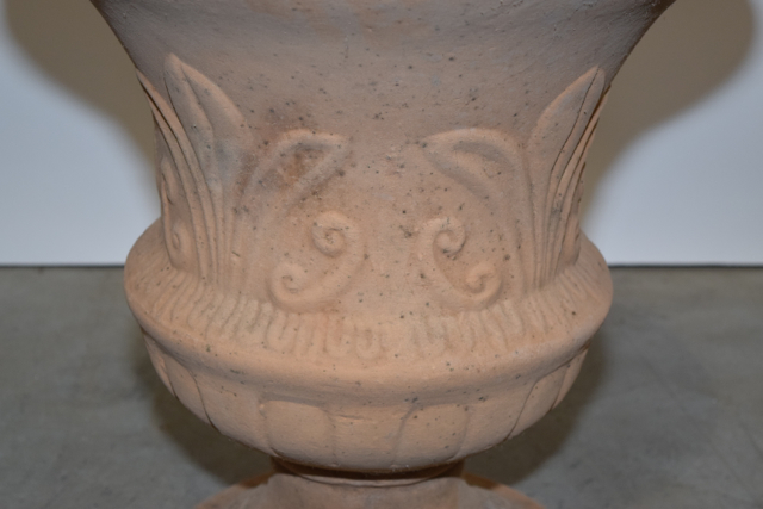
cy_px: 254
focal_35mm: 82
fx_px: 1749
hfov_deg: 24.6
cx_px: 382
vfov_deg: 16.6
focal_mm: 55
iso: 800
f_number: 5.6
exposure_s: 1/125
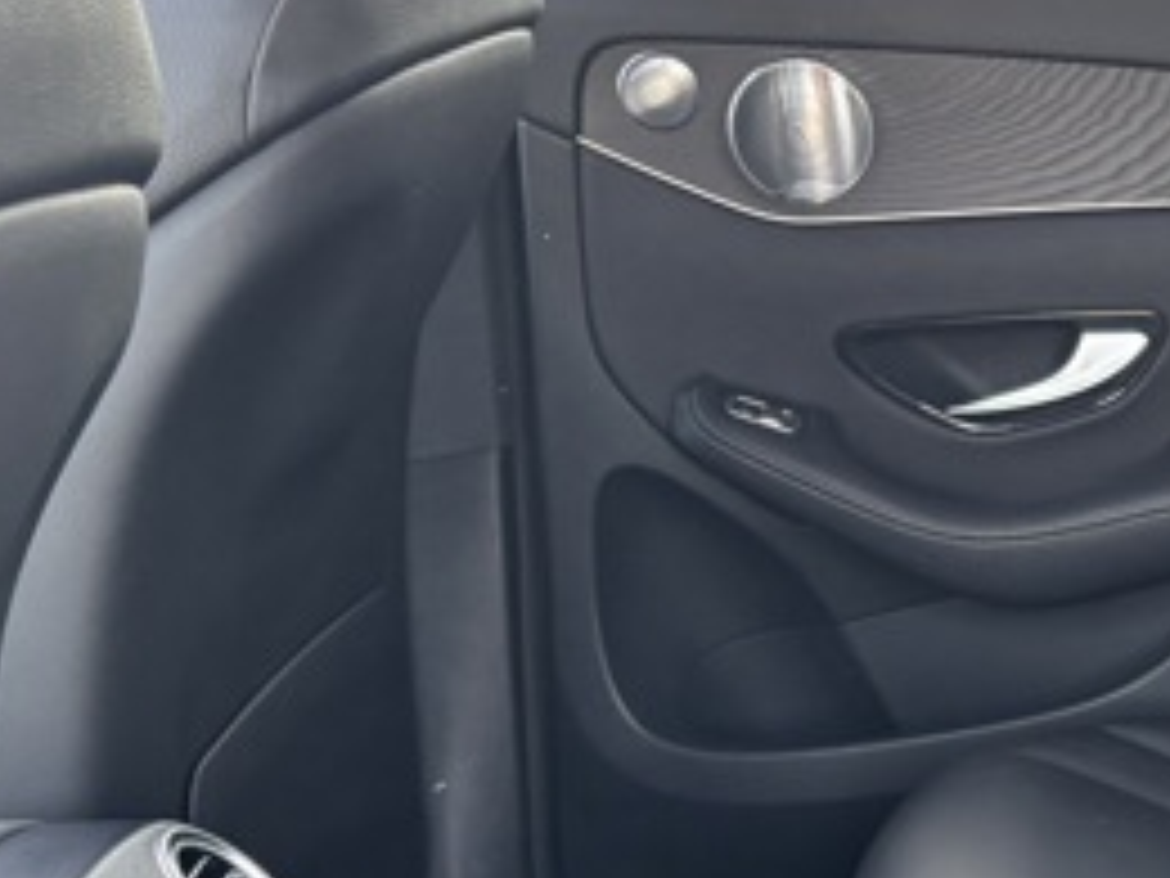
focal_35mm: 80
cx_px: 1521
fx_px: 2704
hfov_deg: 22.0
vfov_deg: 17.7
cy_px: 986
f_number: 1.6
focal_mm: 5.96
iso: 125
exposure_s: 1/92
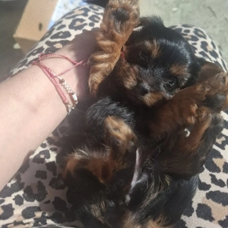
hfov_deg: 57.3
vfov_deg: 56.5
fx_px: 209
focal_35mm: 28
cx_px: 115
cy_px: 84
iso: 50
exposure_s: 1/1667
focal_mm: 5.54
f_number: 1.8
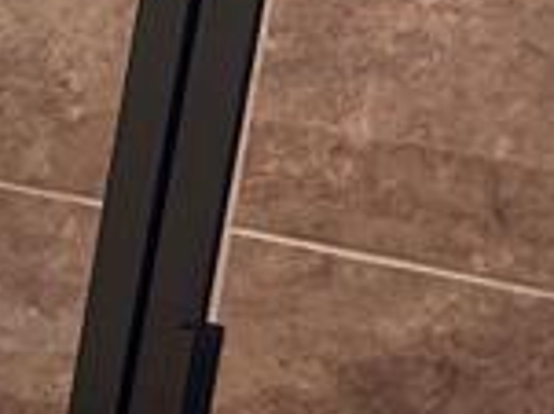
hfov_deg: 9.3
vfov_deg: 8.4
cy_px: 238
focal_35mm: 176
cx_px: -1013
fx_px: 2814
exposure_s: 1/60
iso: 160
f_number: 1.6
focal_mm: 4.2
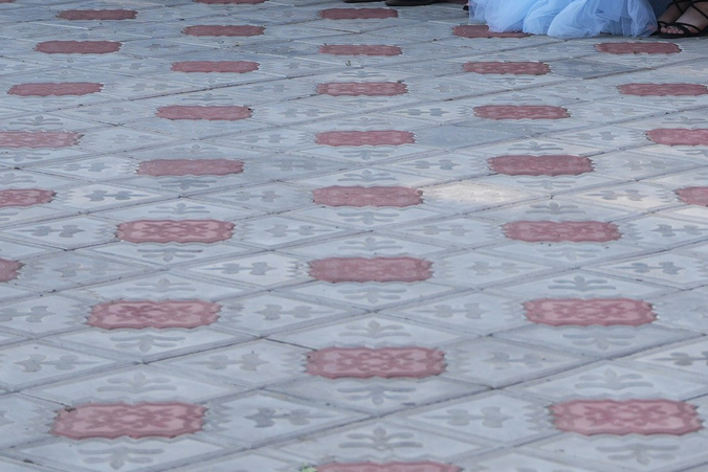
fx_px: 3516
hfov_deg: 11.4
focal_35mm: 179
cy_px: -419
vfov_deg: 7.4
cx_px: 593
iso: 160
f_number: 3.2
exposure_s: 1/320
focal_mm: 47.2
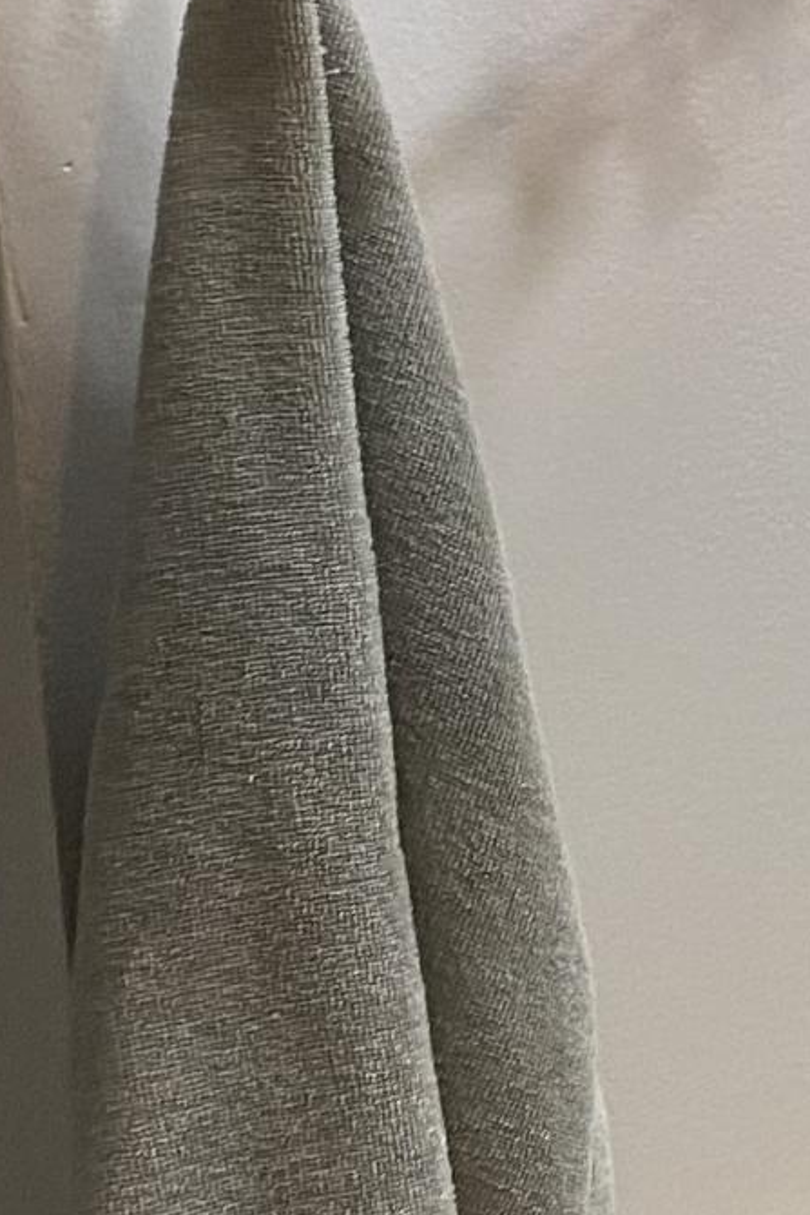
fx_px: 4081
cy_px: 357
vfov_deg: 16.9
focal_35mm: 121
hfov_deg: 9.4
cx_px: 2289
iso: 80
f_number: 1.8
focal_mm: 4.25
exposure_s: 1/60
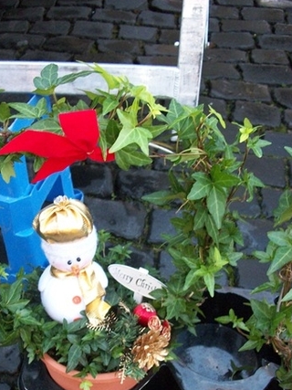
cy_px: 267
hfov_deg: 31.9
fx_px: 506
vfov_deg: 41.4
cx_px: 93
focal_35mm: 45
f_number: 2.9
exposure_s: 1/125
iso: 320
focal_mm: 5.7
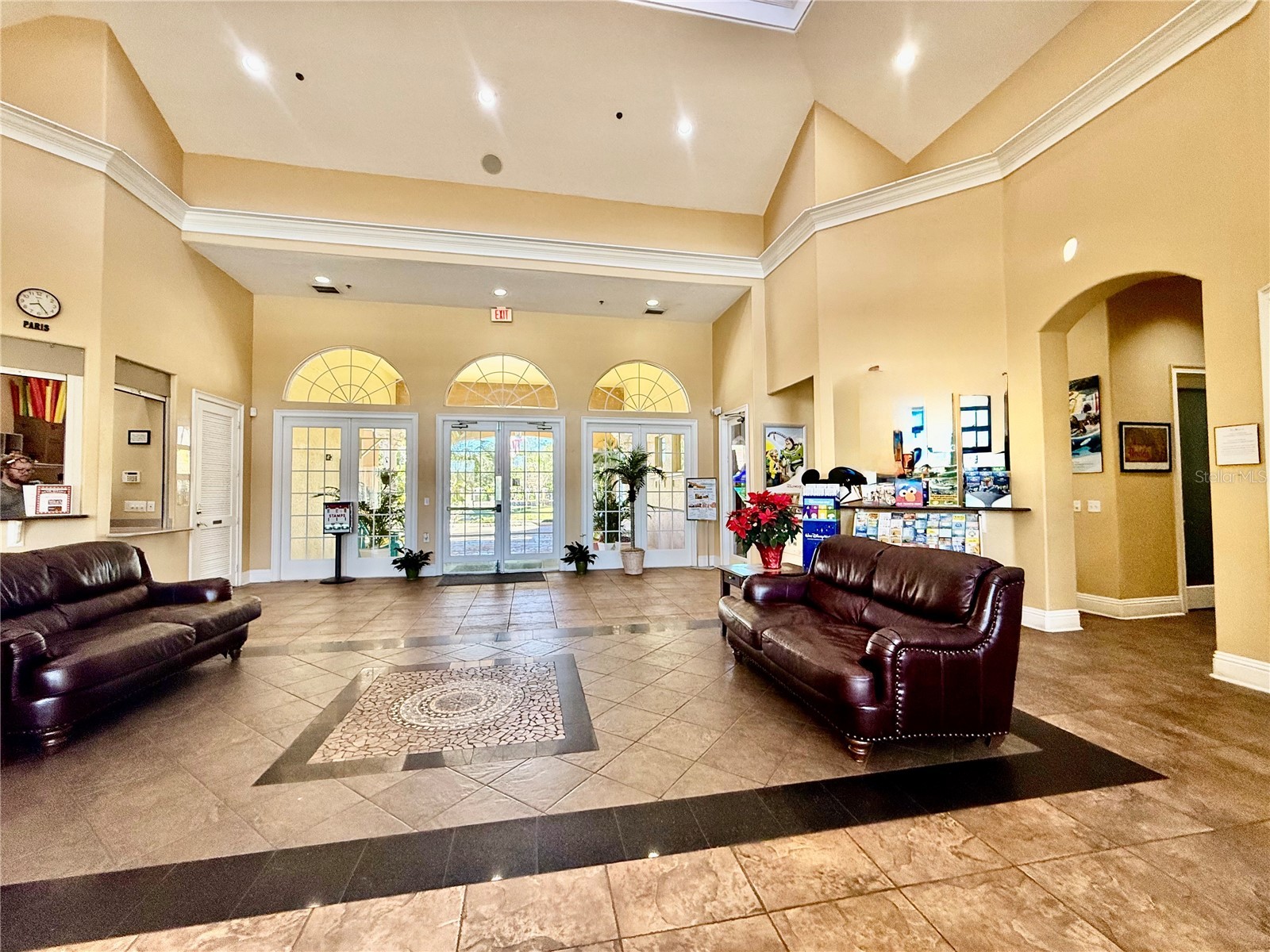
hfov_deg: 102.1
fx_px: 514
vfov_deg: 85.7
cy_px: 476
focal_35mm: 14
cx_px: 635
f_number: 2.2
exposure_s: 1/120
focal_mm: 2.22
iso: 200
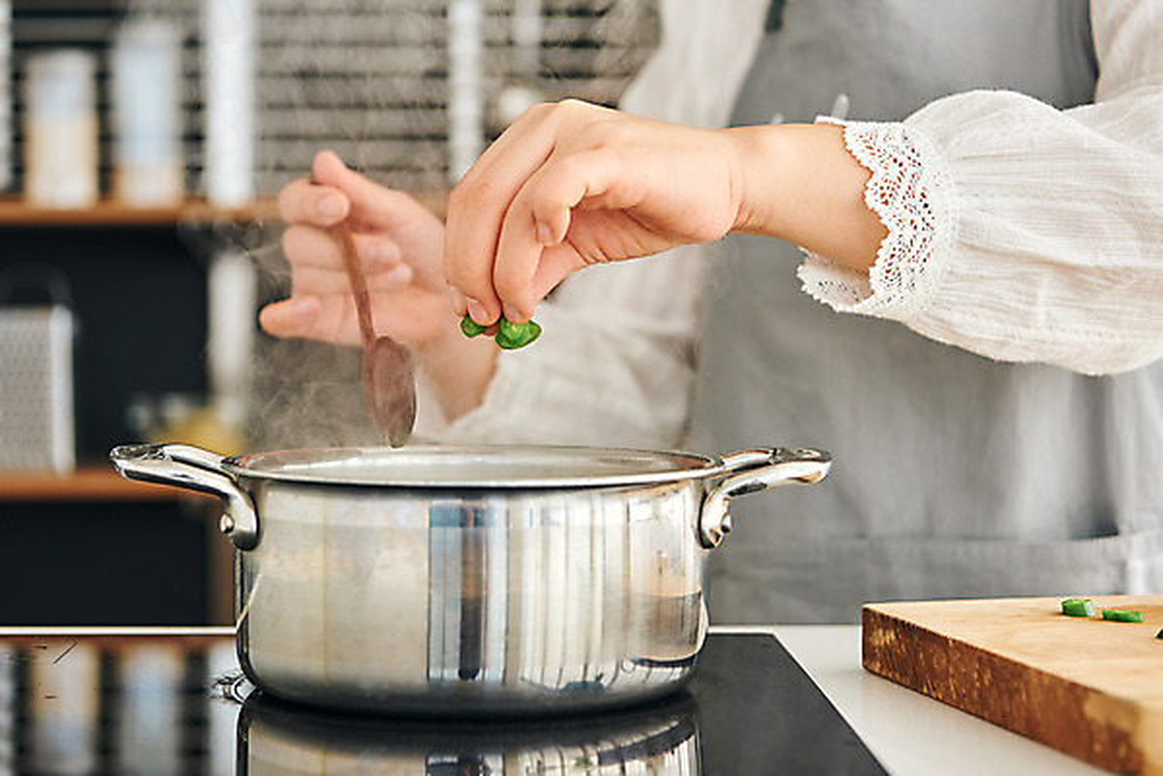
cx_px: 582
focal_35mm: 70
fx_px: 2262
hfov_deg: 28.8
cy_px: 388
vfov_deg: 19.5
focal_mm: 70
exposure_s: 1/320
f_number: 4.5
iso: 400
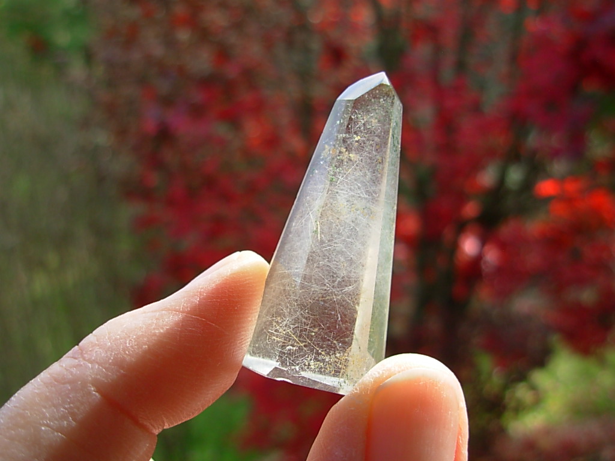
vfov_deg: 37.7
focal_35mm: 38
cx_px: 308
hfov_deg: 49.0
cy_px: 230
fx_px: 675
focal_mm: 6.3
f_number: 2.9
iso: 50
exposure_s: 1/256
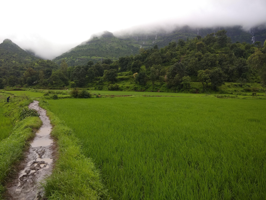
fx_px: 161
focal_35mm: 21
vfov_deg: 63.4
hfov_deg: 79.0
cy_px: 100
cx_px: 133
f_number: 2
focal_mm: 3.57
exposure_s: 1/149
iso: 100
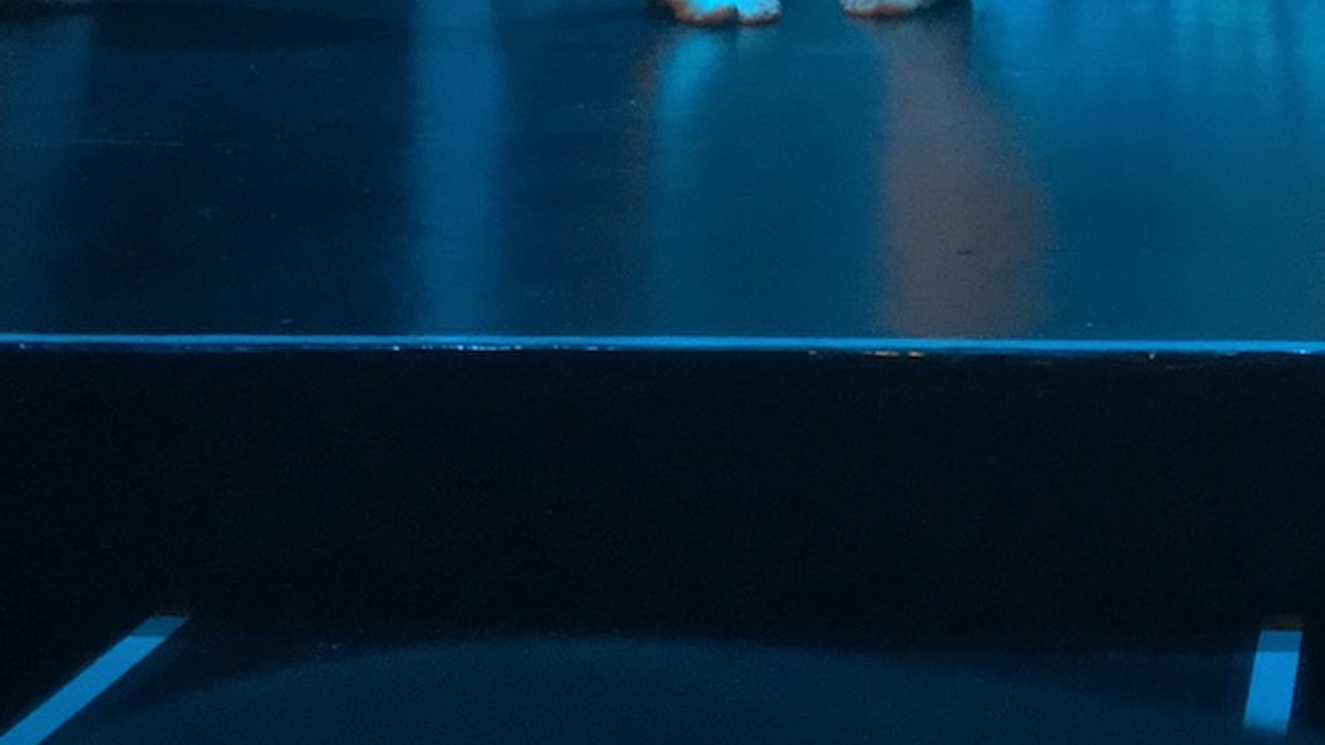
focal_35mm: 95
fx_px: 3338
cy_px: -701
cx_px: 1078
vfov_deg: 11.6
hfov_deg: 22.1
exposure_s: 1/20
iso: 200
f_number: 2.2
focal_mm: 4.15
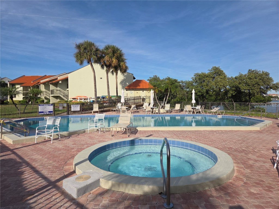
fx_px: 185
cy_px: 104
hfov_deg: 73.9
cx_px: 140
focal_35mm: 23
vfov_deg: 58.9
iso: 25
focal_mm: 5.4
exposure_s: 1/2929
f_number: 1.8
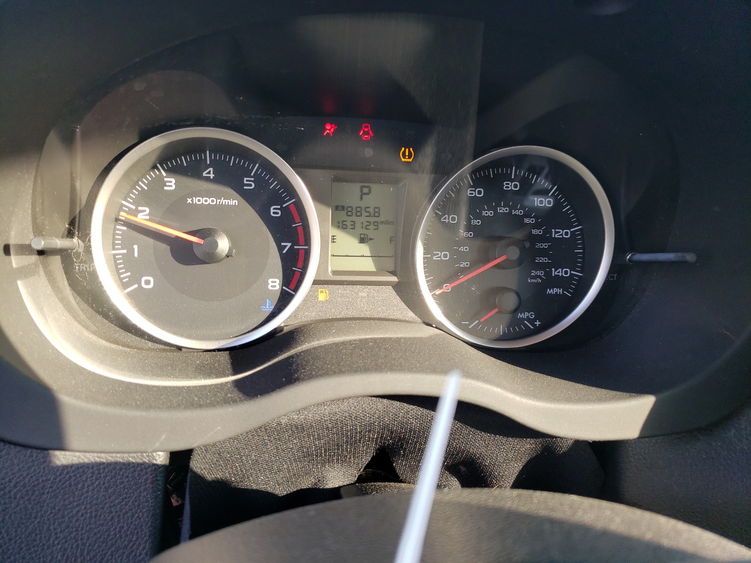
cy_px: 282
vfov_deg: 53.1
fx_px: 564
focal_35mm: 26
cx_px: 376
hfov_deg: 67.3
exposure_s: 1/185
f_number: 1.5
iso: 50
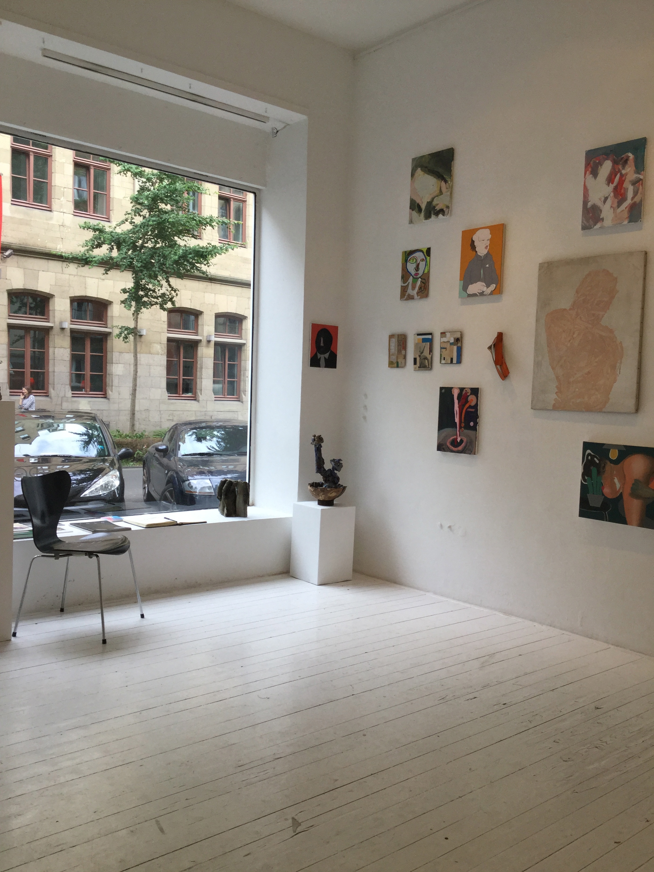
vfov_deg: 58.4
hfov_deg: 45.4
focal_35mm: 31
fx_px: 781
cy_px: 436
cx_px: 327
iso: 40
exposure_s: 1/100
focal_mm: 3.3
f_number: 2.4
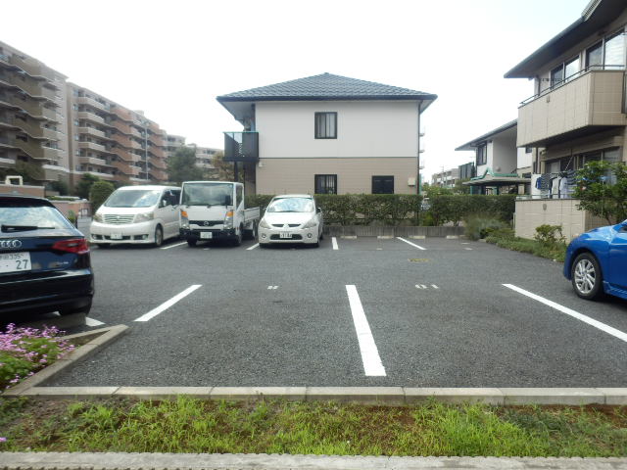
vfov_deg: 56.8
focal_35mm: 24
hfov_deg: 71.6
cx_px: 314
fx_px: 435
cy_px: 235
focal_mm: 4.2
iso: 80
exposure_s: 1/400
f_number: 3
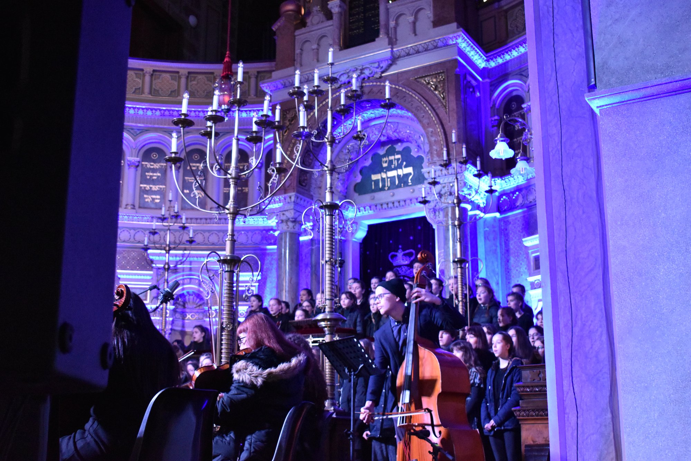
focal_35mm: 44
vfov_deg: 30.8
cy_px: 230
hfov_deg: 45.0
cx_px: 346
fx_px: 835
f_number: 4.2
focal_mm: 29
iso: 3600
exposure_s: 1/50
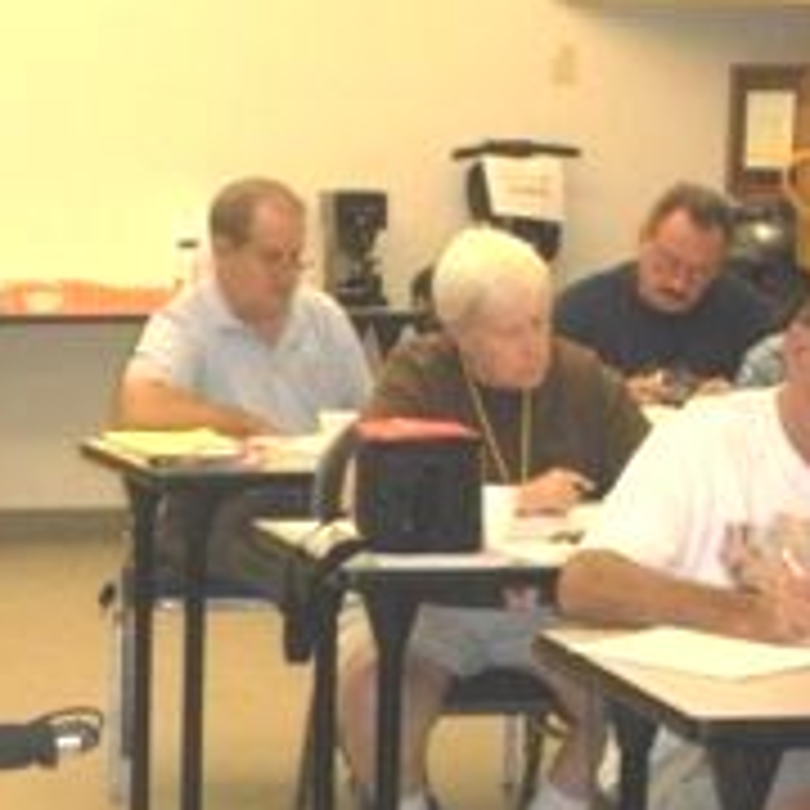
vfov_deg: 12.6
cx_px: -117
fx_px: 3653
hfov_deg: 12.4
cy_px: 495
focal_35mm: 138
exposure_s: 1/30
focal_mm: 7.7
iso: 439
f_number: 4
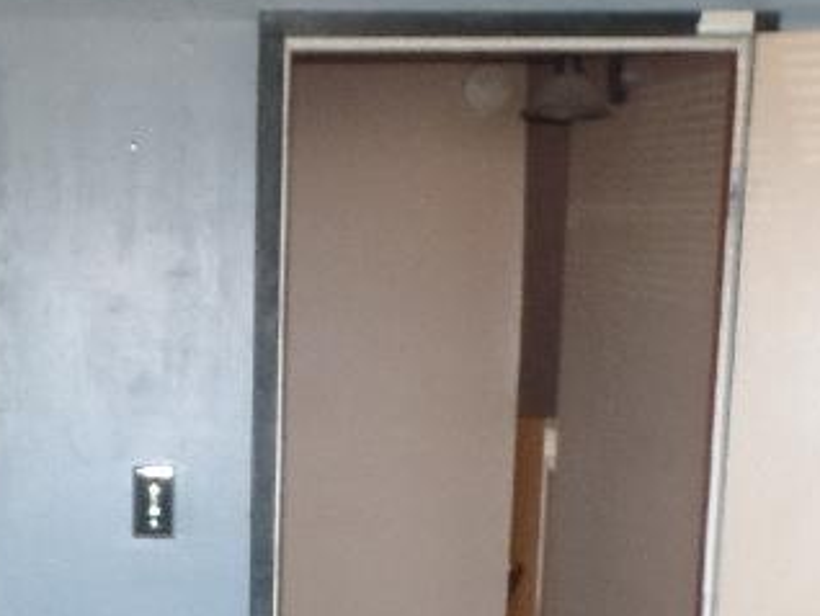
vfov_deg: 19.2
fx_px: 1754
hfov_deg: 25.3
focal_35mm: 74
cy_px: 662
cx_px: 49
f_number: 2.8
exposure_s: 1/30
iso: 400
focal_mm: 4.1
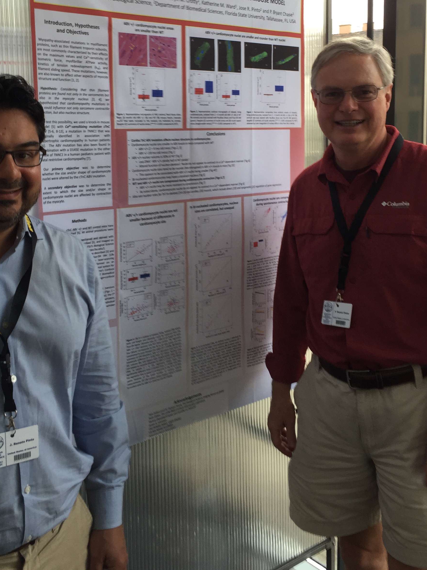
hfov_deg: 35.9
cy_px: 195
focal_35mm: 40
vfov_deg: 46.1
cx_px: 193
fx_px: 658
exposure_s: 1/100
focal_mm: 4.15
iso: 32
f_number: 2.2
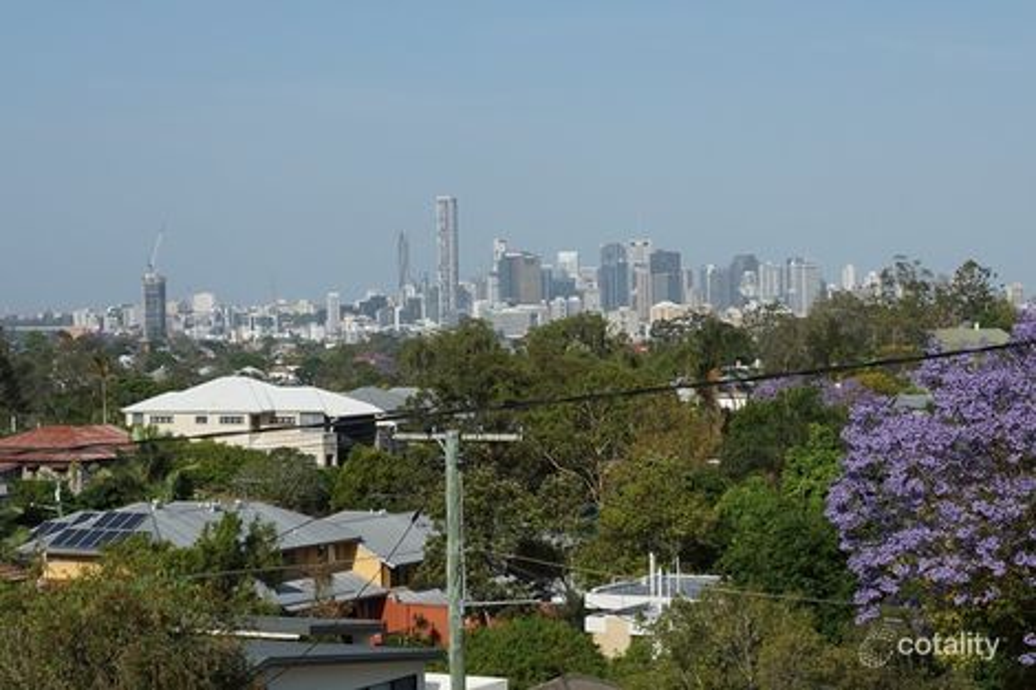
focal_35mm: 84
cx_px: 518
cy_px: 345
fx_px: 2416
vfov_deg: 16.2
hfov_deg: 24.2
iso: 100
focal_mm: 28
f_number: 7.1
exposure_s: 1/500
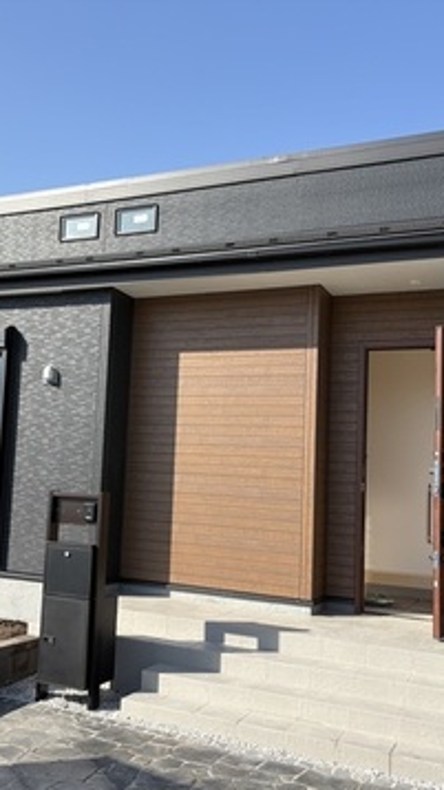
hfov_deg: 30.7
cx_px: 117
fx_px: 796
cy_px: 395
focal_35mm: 38
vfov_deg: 52.8
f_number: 1.6
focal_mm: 5.96
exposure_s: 1/2208
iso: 50
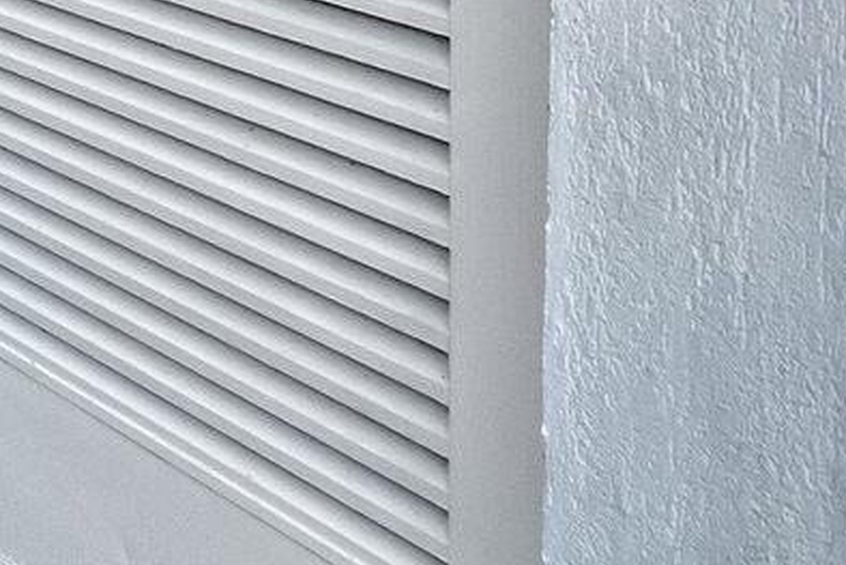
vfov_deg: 15.0
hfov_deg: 14.0
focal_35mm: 78
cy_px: -478
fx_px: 1834
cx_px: -1323
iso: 1000
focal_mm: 10
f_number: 8
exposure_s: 1/400
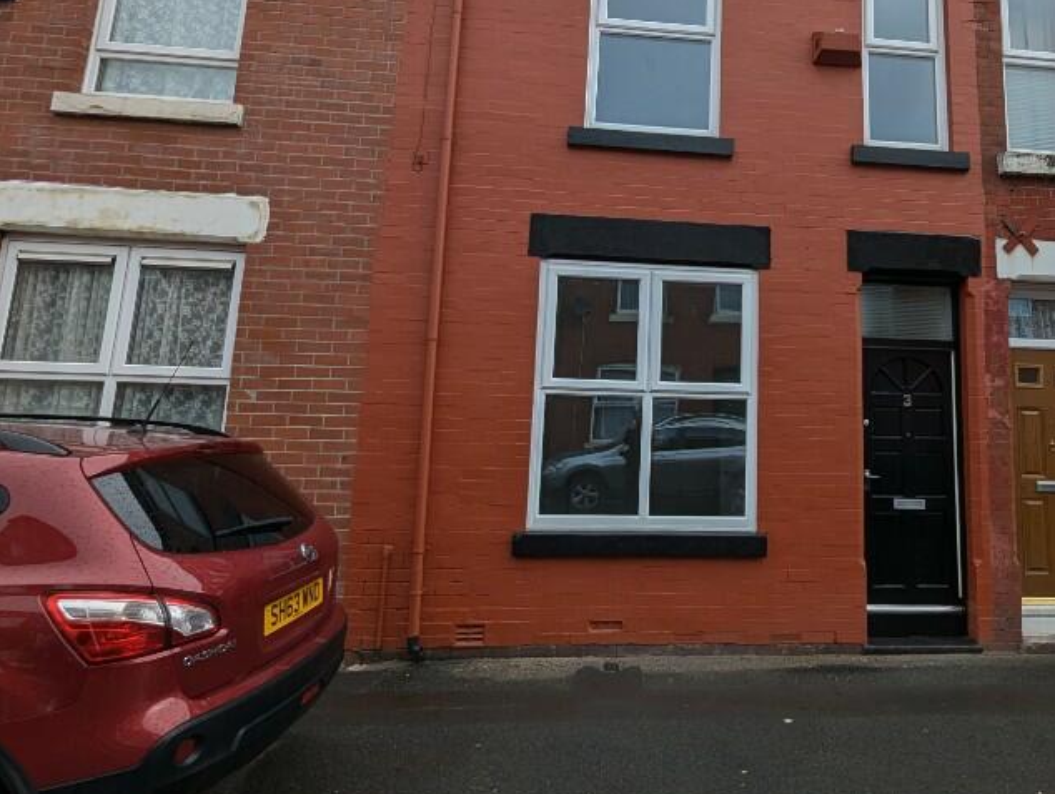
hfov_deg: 76.1
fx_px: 641
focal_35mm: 21
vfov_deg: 62.9
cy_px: 314
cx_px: 716
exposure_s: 1/698
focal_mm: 1.95
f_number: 2.2
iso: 47
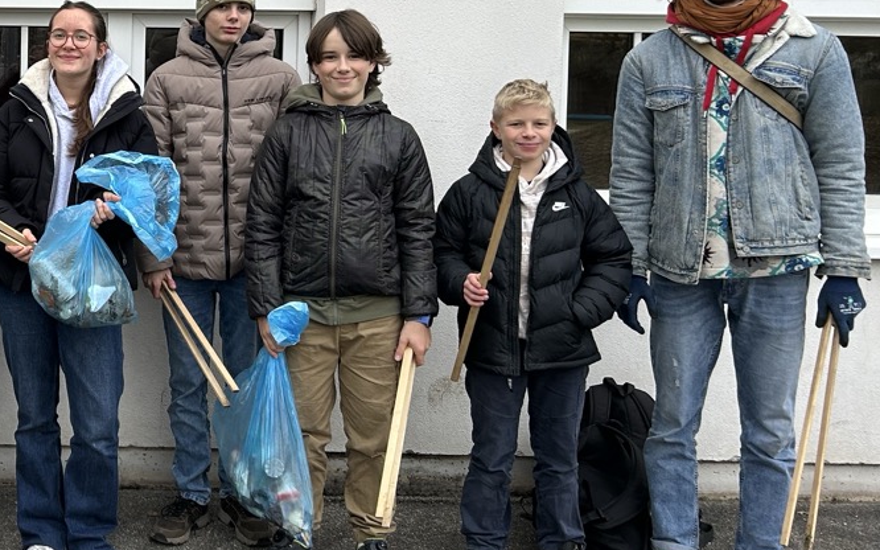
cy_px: 100
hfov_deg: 35.2
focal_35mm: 53
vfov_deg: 24.0
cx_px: 37
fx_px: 1271
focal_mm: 5.7
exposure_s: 1/121
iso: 64
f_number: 1.5
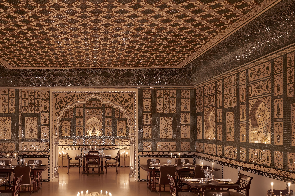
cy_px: 133
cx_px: 93
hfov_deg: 50.7
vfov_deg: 35.5
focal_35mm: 37
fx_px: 303
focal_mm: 23
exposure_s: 30
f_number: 11
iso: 160
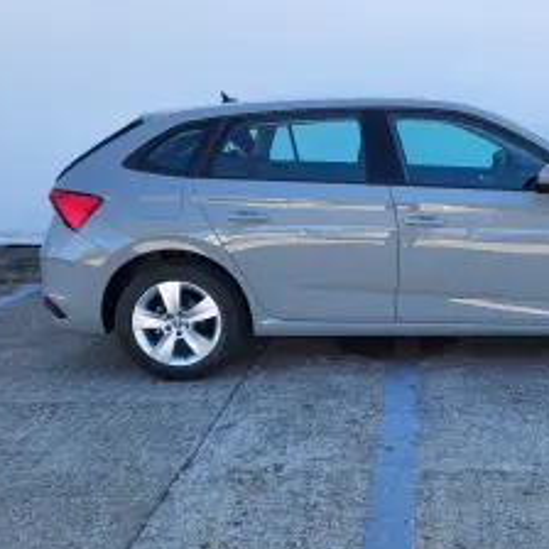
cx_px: 414
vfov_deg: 44.9
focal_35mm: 37
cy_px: 245
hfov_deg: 43.4
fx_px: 664
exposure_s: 1/462
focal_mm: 5.4
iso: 40
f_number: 1.8
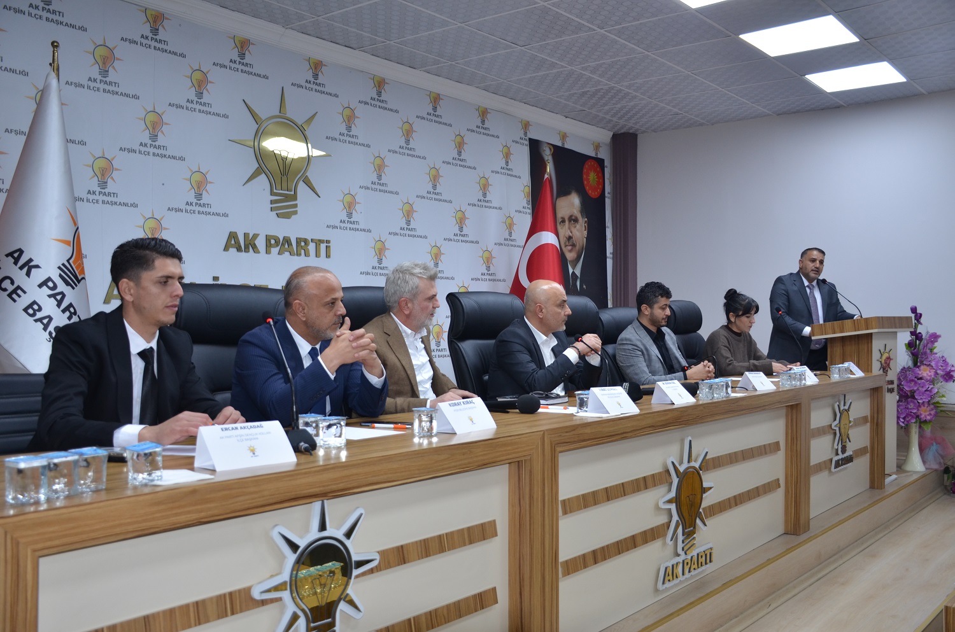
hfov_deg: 57.3
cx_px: 478
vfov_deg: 39.8
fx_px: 873
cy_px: 316
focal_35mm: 33
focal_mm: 22
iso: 400
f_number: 3.5
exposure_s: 1/60
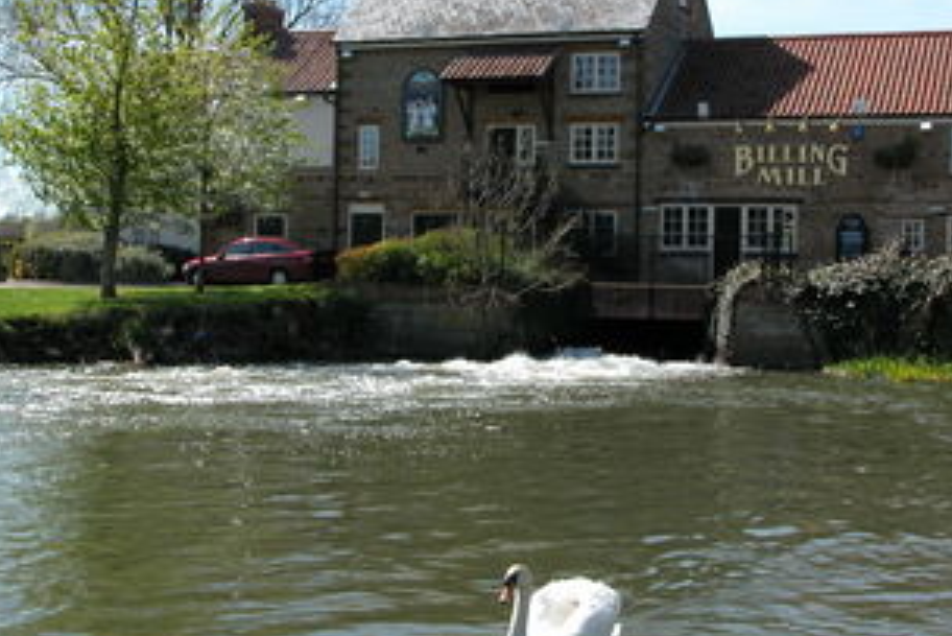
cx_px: 539
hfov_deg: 31.8
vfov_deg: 21.5
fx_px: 1667
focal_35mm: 63
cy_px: 226
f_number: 5.9
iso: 100
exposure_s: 1/296
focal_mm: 11.6
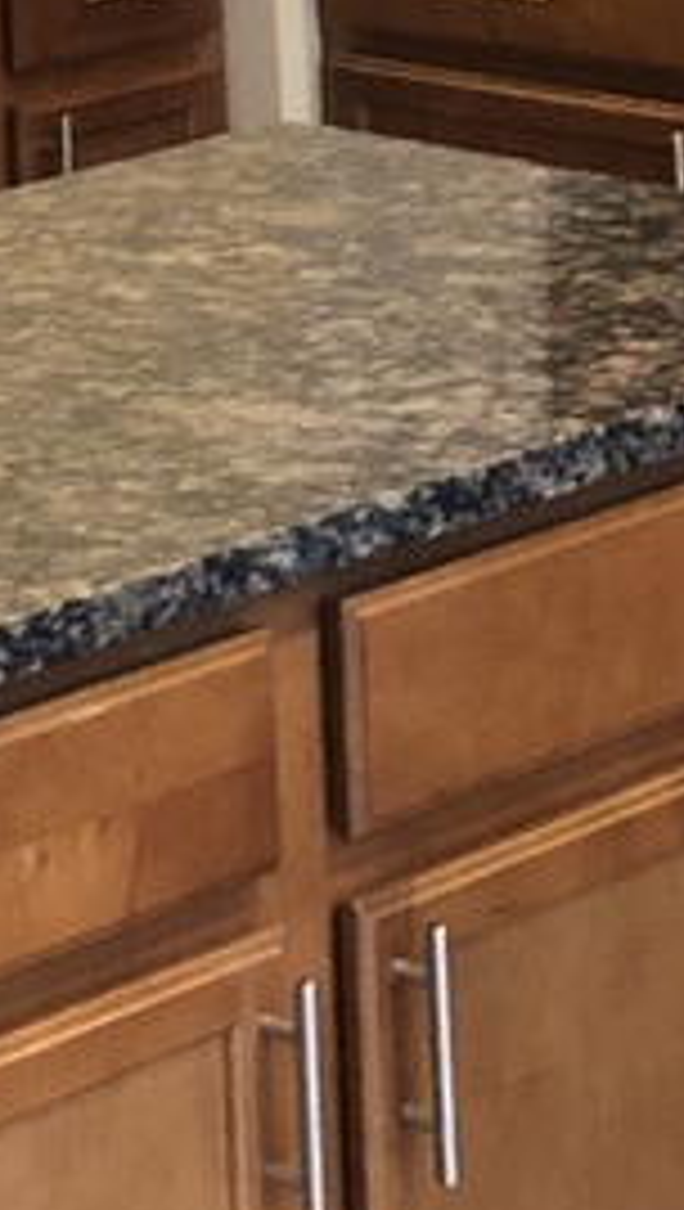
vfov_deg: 12.9
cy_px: -108
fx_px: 5238
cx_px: 410
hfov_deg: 7.5
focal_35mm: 163
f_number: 1.8
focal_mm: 3.99
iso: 64
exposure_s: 1/15
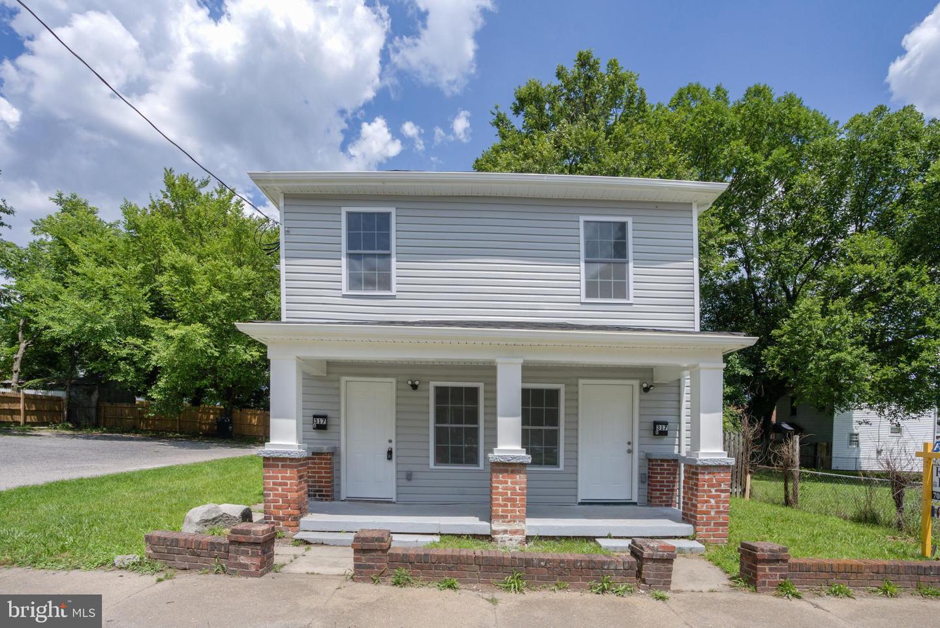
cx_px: 470
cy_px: 314
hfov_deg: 96.7
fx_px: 418
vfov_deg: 73.8
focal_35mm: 16
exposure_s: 1/160
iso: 100
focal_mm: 16
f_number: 32
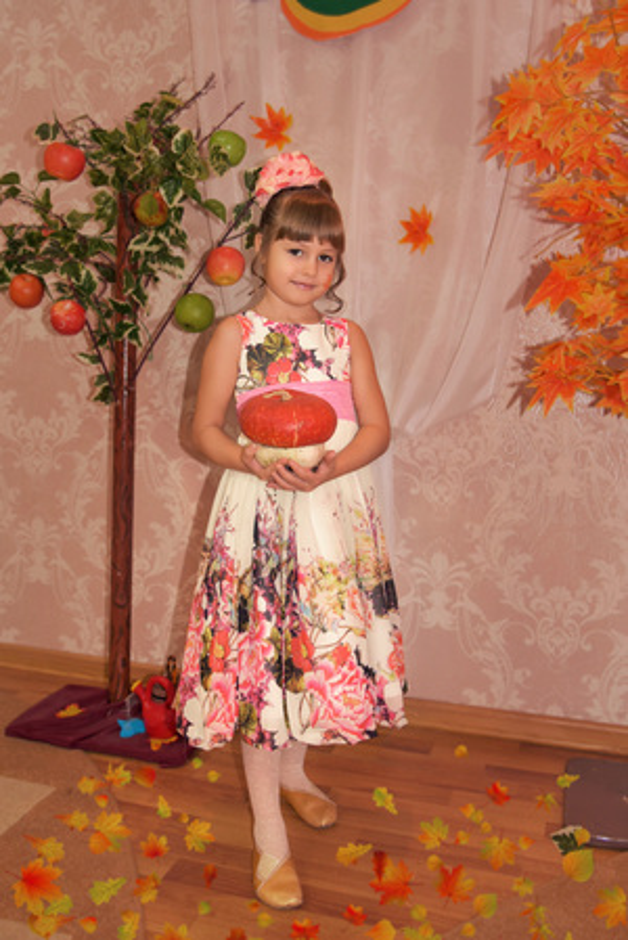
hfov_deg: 43.7
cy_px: 470
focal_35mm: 30
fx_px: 784
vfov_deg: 61.9
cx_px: 314
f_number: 4
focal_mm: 30
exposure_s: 1/125
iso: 800
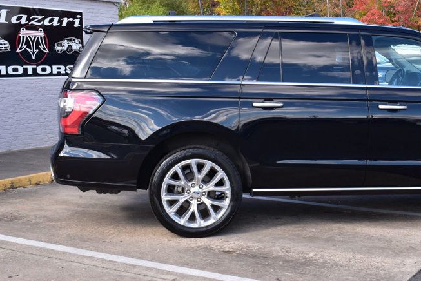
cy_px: 136
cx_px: 289
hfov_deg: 33.7
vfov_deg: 23.1
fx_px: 687
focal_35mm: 59
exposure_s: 1/160
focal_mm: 25
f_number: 10
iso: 400
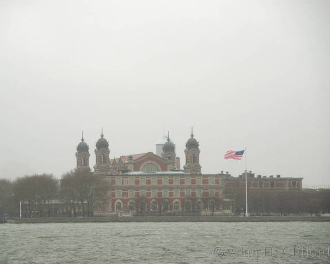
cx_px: 147
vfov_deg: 8.1
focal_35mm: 190
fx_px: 1856
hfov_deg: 10.2
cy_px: 132
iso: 360
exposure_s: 1/500
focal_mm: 112
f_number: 5.6
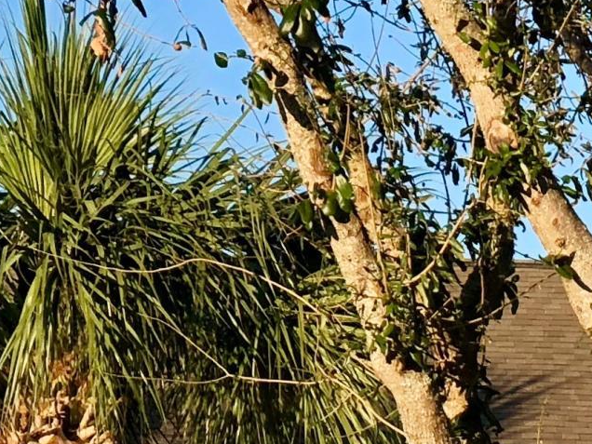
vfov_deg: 5.4
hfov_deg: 7.2
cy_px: 933
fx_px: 4600
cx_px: 908
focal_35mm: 269
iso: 20
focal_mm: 6.6
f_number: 2.8
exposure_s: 1/412
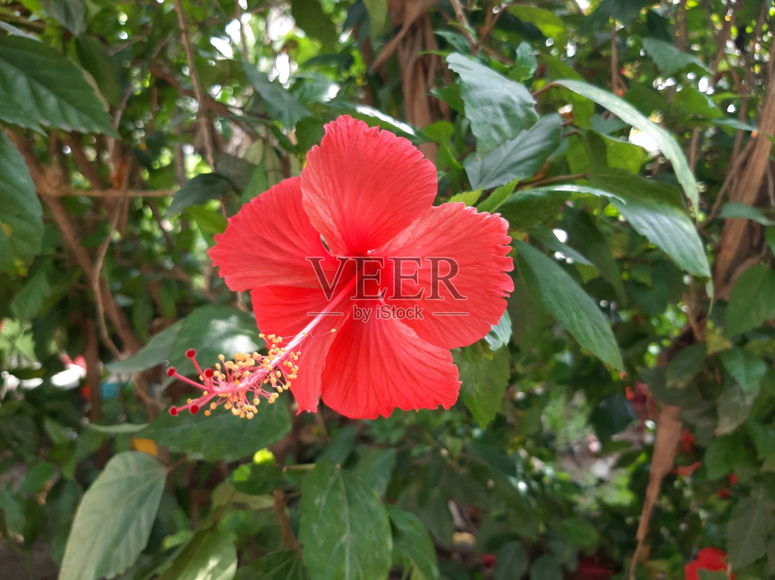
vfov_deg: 51.3
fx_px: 604
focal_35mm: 27
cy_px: 290
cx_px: 388
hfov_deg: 65.4
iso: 50
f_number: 1.7
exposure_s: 1/100
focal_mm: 3.93
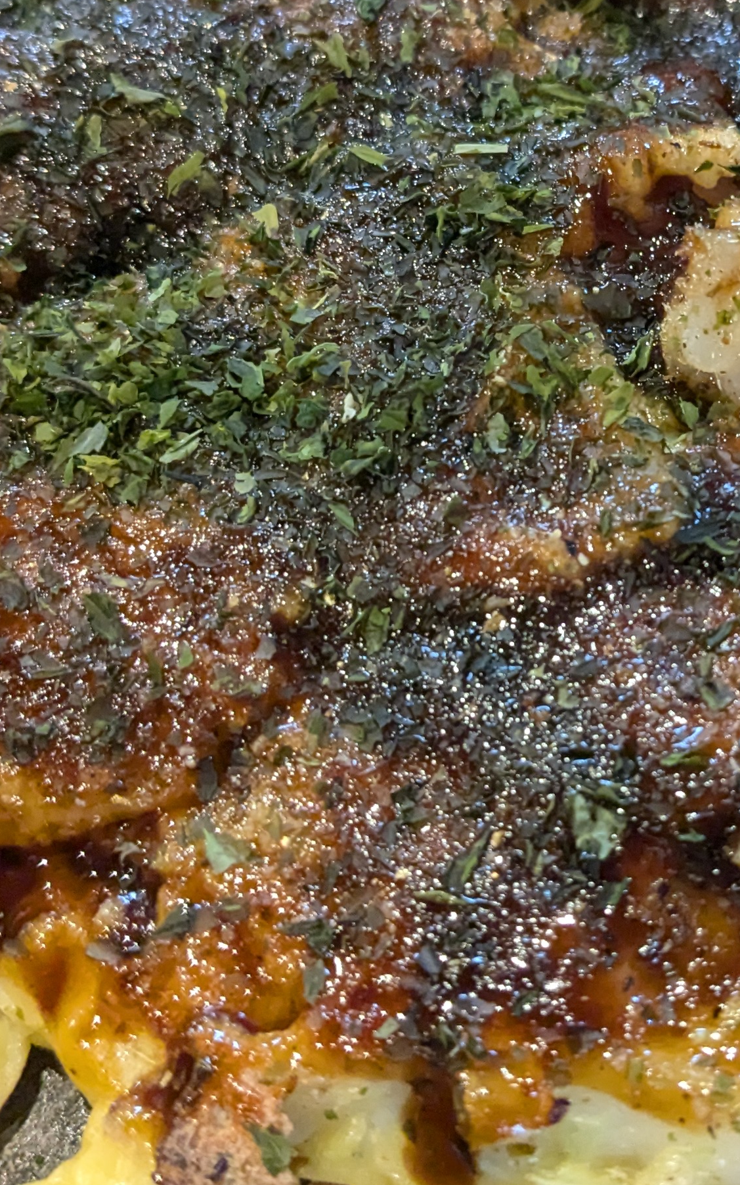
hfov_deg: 20.0
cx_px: 640
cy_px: 419
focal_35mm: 64
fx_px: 2065
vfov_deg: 31.8
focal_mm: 4.38
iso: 1278
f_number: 1.73
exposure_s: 1/120
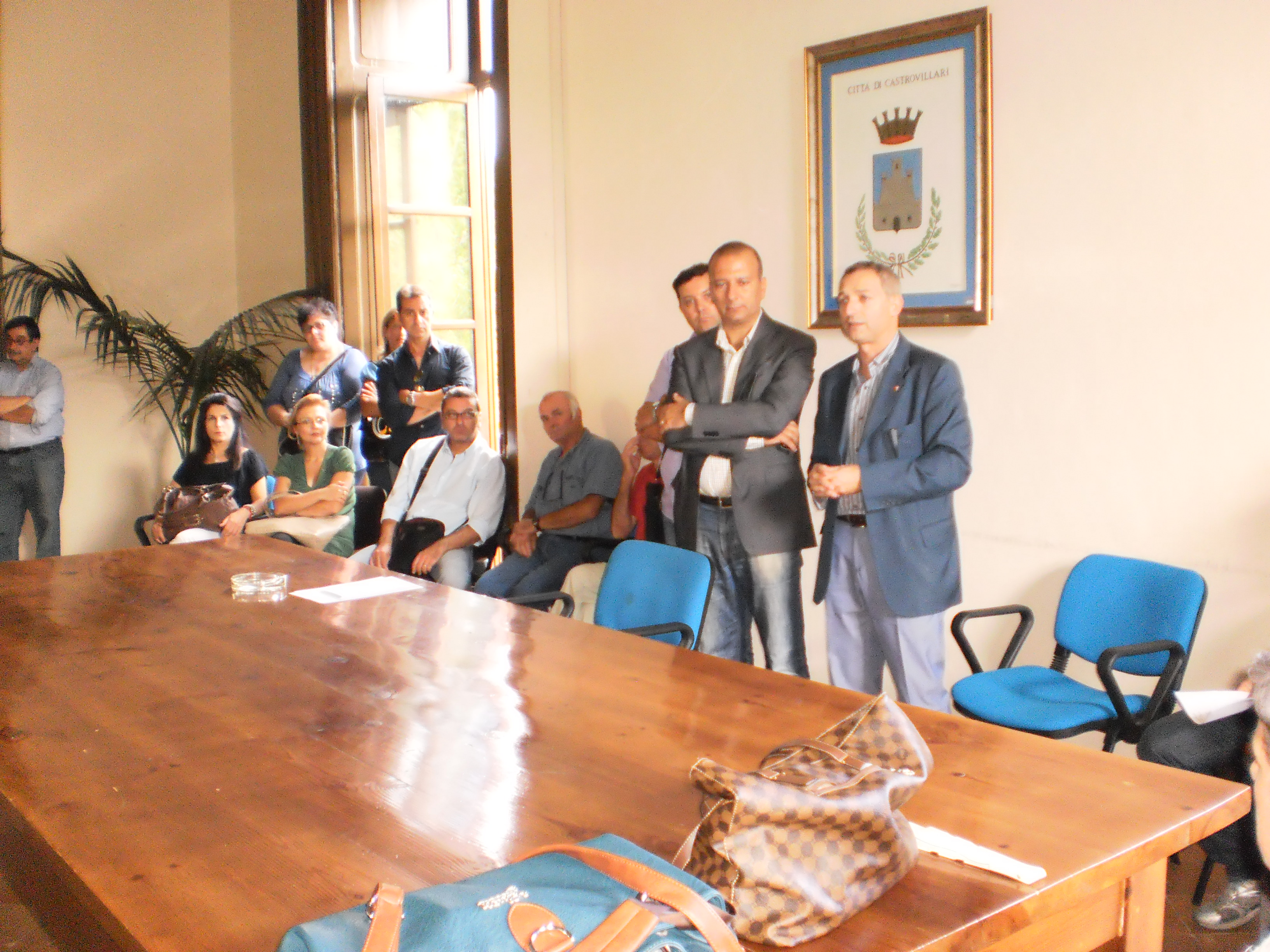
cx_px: 635
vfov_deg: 39.7
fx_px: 1321
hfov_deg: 51.4
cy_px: 476
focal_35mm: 36
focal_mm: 6.3
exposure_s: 1/30
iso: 500
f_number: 3.1
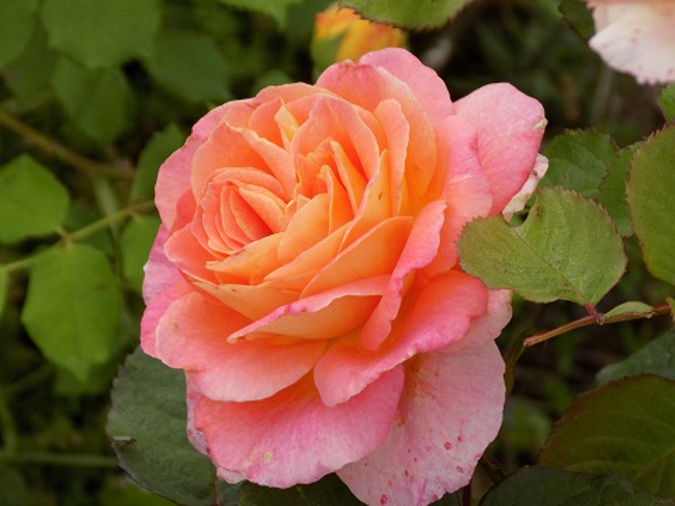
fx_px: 4231
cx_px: 338
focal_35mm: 217
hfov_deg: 9.1
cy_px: 253
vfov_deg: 6.8
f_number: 5.5
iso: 80
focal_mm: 38.6
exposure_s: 1/125
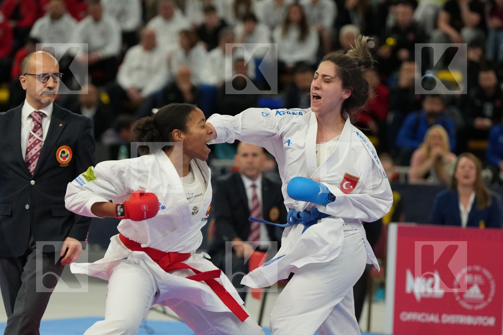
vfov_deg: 6.4
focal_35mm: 216
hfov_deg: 9.5
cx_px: 252
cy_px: 168
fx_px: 3018
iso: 2000
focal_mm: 144
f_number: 2.8
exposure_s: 1/1000
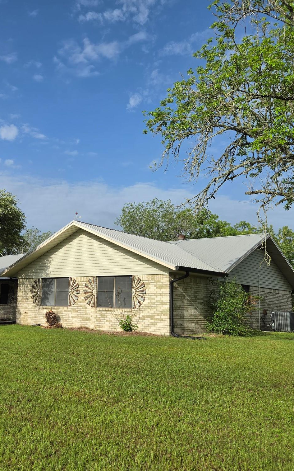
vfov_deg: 58.1
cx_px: 98
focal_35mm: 33
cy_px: 234
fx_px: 423
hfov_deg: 37.9
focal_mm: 5.4
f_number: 1.8
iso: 80
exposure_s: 1/6409
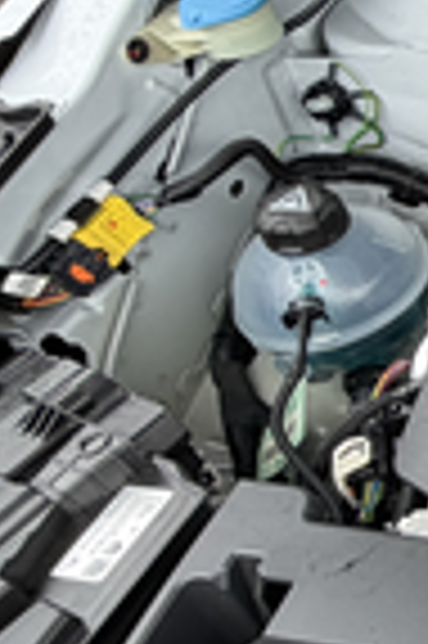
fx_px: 1341
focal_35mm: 75
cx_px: 1140
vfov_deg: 27.0
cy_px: 293
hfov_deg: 12.4
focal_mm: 2.22
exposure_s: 1/121
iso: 100
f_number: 2.2
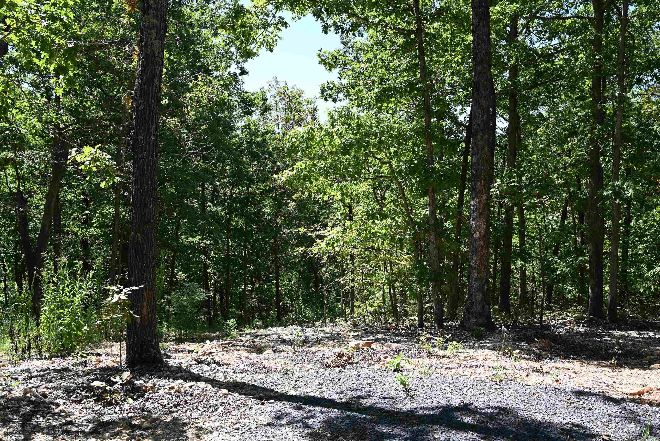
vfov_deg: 40.0
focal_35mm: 33
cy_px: 220
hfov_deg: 57.2
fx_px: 605
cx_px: 330
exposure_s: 1/250
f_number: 5.6
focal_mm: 33
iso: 160
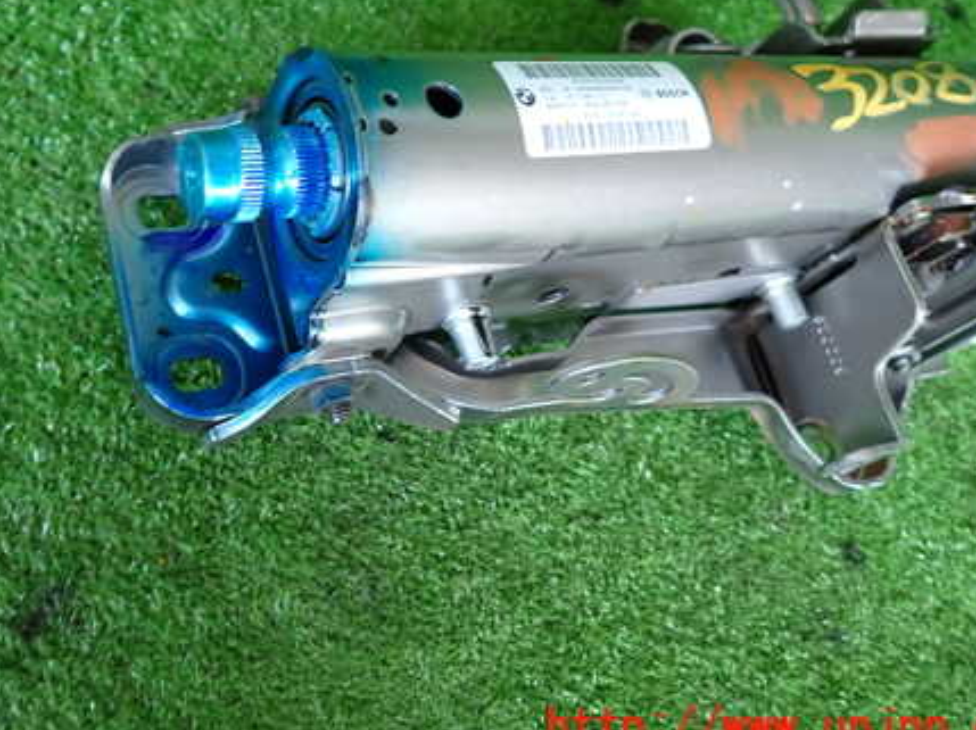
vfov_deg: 40.2
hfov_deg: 52.2
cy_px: 246
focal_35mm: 35
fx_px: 986
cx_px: 378
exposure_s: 1/40
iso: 200
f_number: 2
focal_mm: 4.5
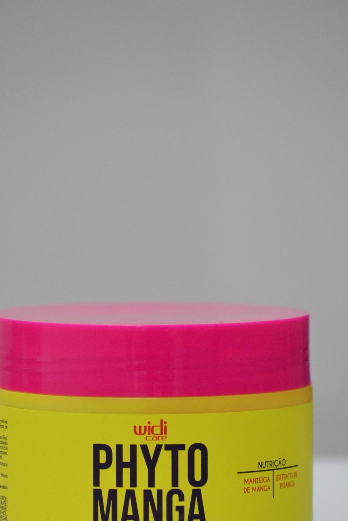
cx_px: 157
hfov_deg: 5.4
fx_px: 3683
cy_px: 358
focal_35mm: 254
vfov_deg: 8.1
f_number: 5
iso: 1600
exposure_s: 1/160
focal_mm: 110
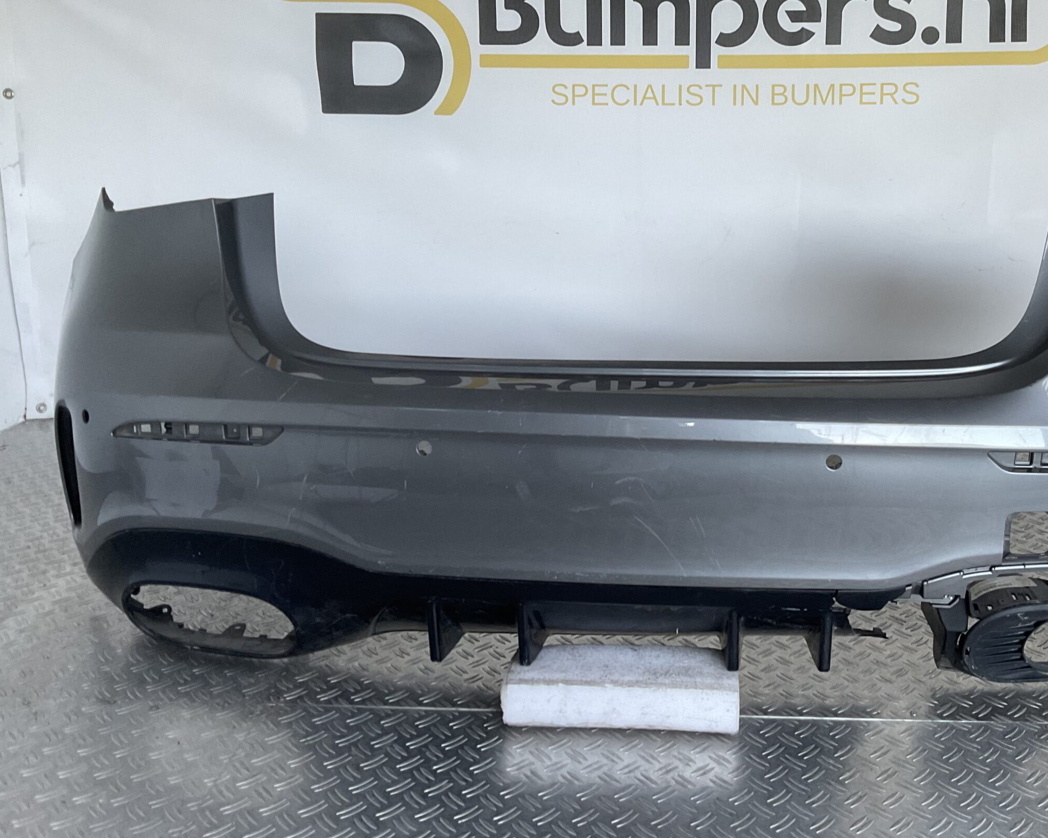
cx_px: 661
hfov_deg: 49.7
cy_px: 344
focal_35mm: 36
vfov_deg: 41.0
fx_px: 1116
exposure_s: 1/60
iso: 50
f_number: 1.8
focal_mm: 3
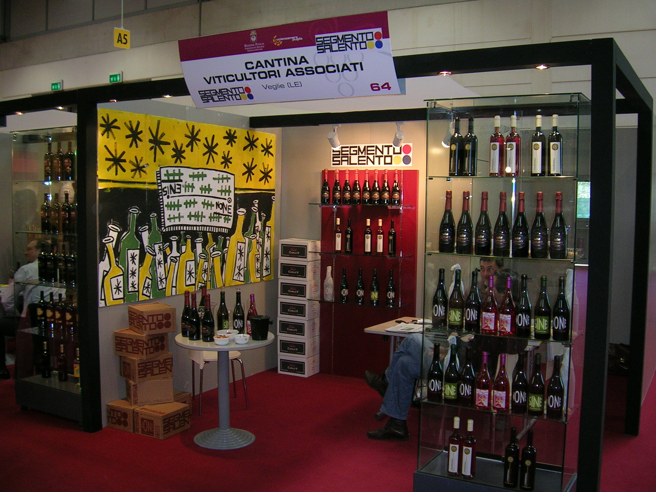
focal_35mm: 35
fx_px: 663
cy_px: 246
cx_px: 328
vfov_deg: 40.7
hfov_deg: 52.6
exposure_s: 1/60.1
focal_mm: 5.4
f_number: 2.8
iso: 94
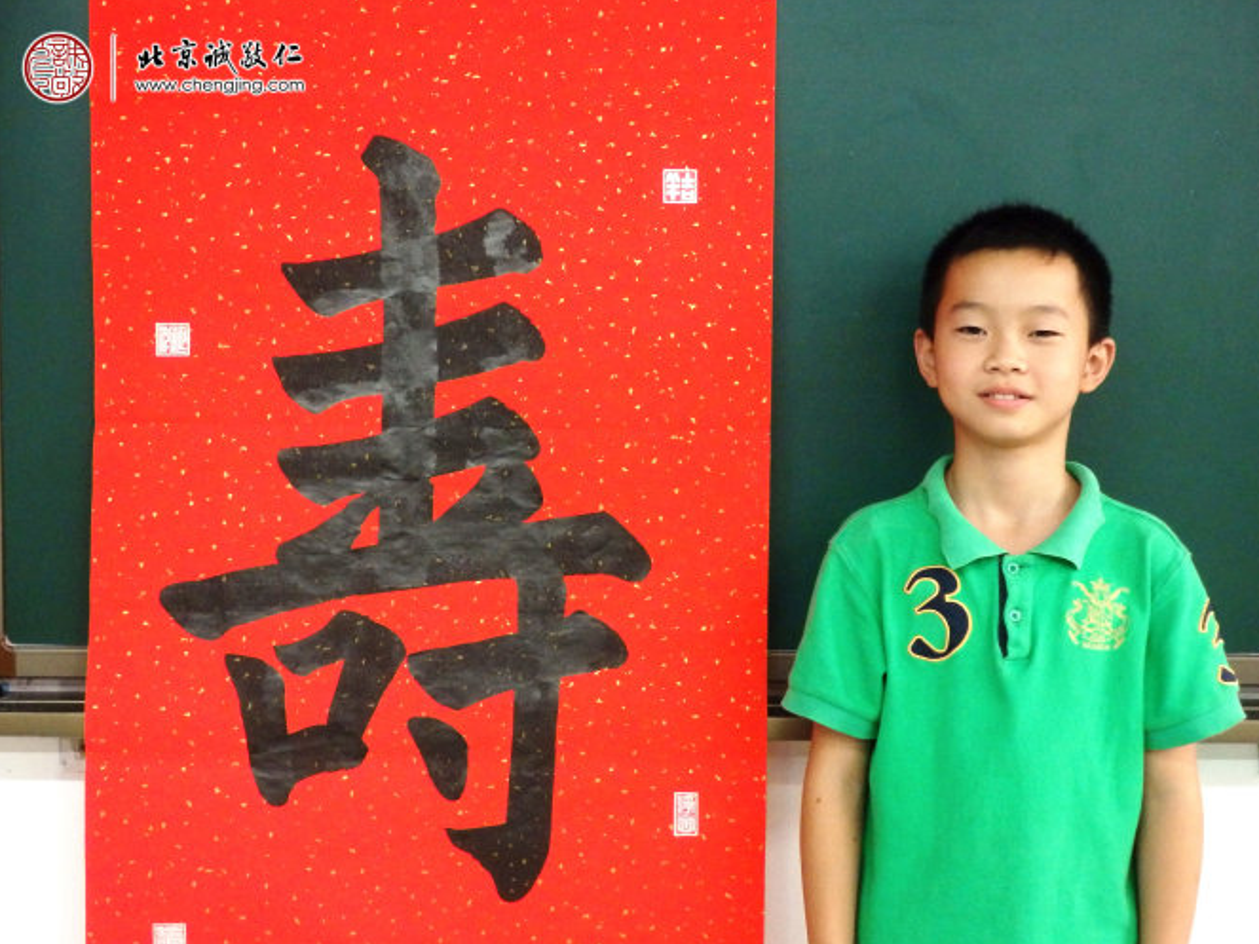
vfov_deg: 28.6
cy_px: 483
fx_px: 1855
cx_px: 651
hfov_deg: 37.5
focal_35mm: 51
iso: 800
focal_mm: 8.9
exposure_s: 1/60
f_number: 4
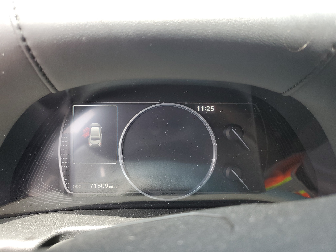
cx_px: 168
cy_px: 126
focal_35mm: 26
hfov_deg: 67.3
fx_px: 252
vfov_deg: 53.1
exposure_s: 1/60.2
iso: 61
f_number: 1.5
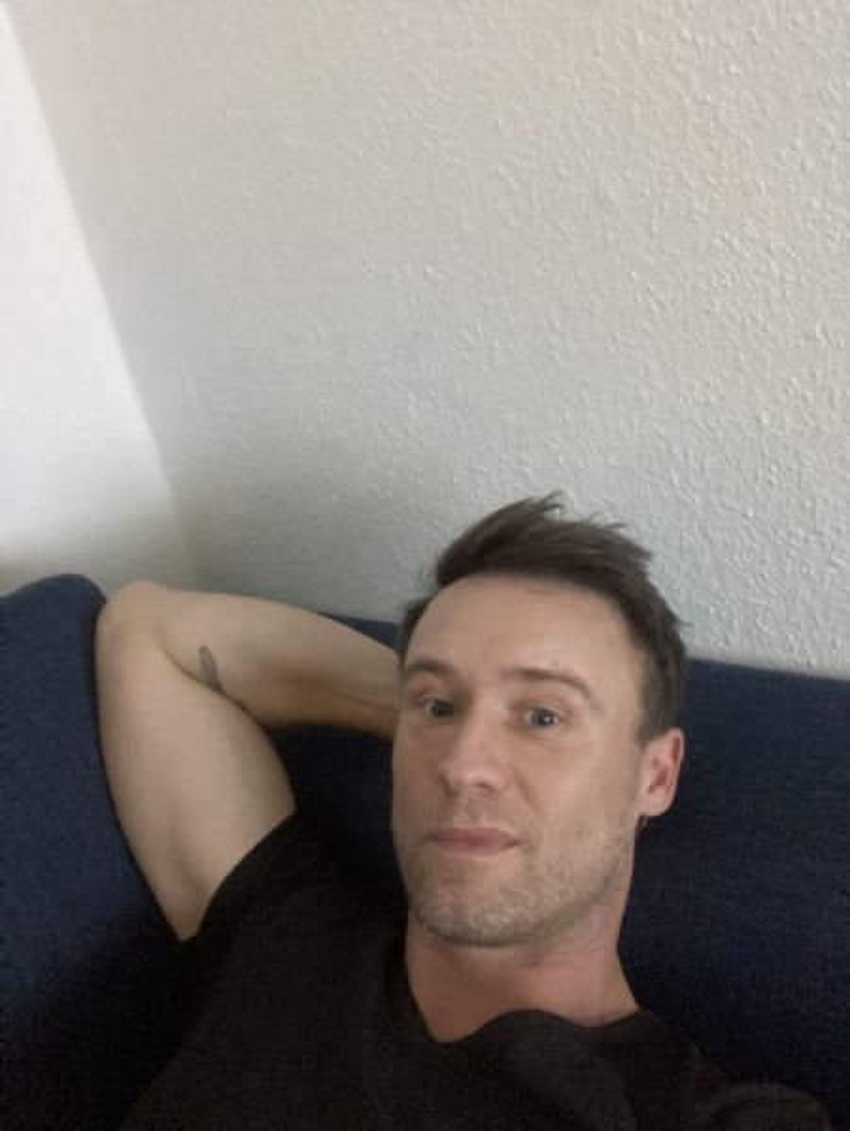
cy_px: 566
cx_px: 425
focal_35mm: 32
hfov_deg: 44.2
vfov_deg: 56.8
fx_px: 1047
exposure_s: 1/15
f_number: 2.2
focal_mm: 2.87
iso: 1000
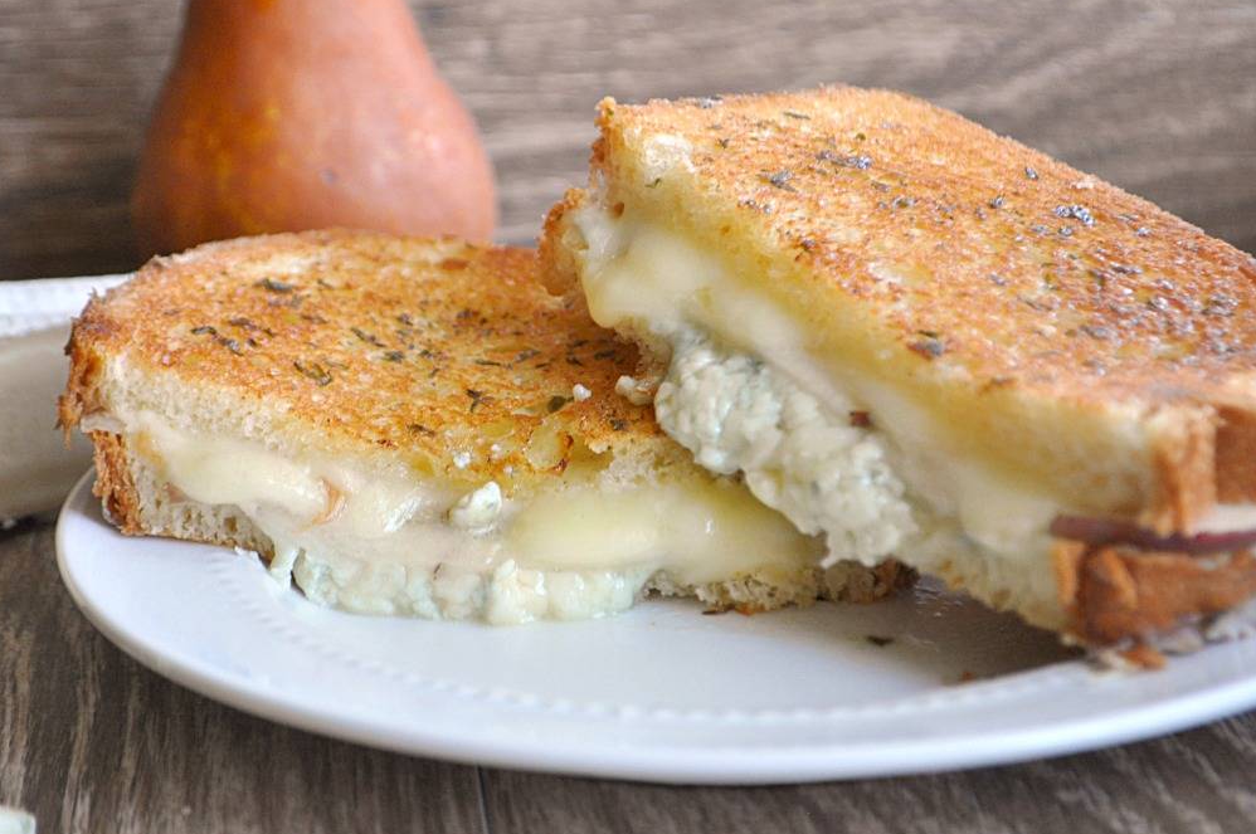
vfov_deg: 17.0
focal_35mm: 80
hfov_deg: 25.4
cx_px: 614
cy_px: 415
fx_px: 2788
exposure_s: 1/60
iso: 800
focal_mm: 52
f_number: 5.6
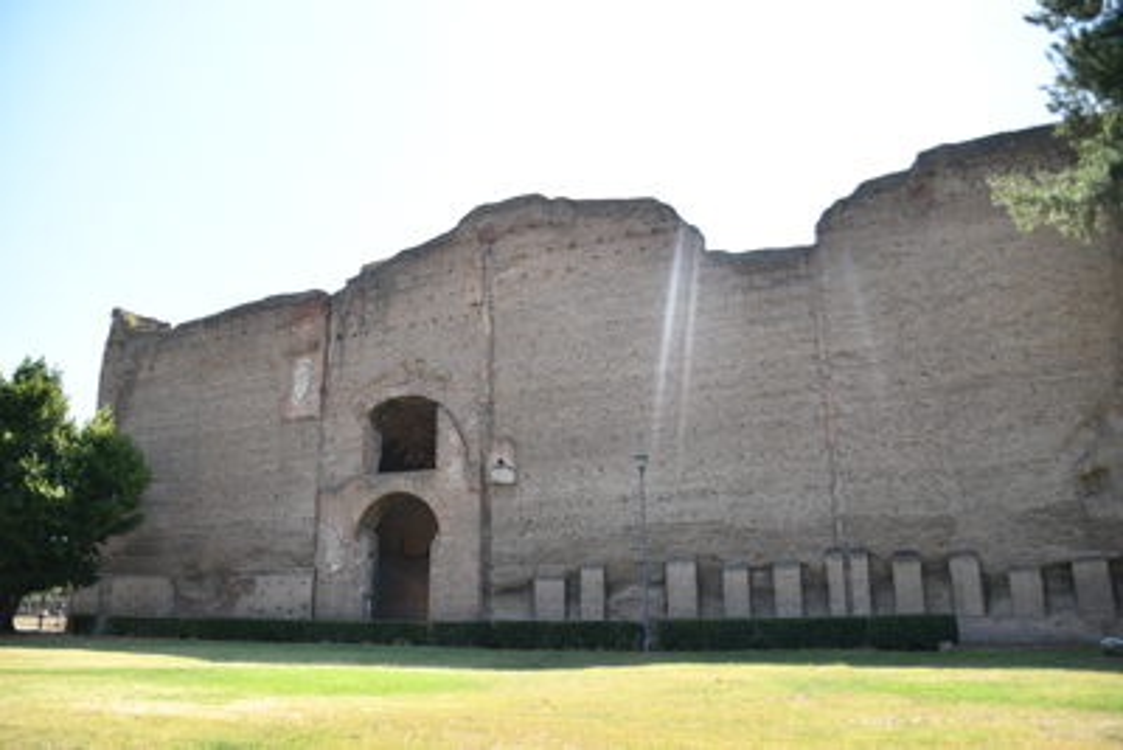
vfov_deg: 53.2
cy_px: 375
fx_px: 749
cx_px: 562
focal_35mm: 24
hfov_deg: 73.7
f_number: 3.5
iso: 100
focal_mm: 16
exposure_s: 1/400
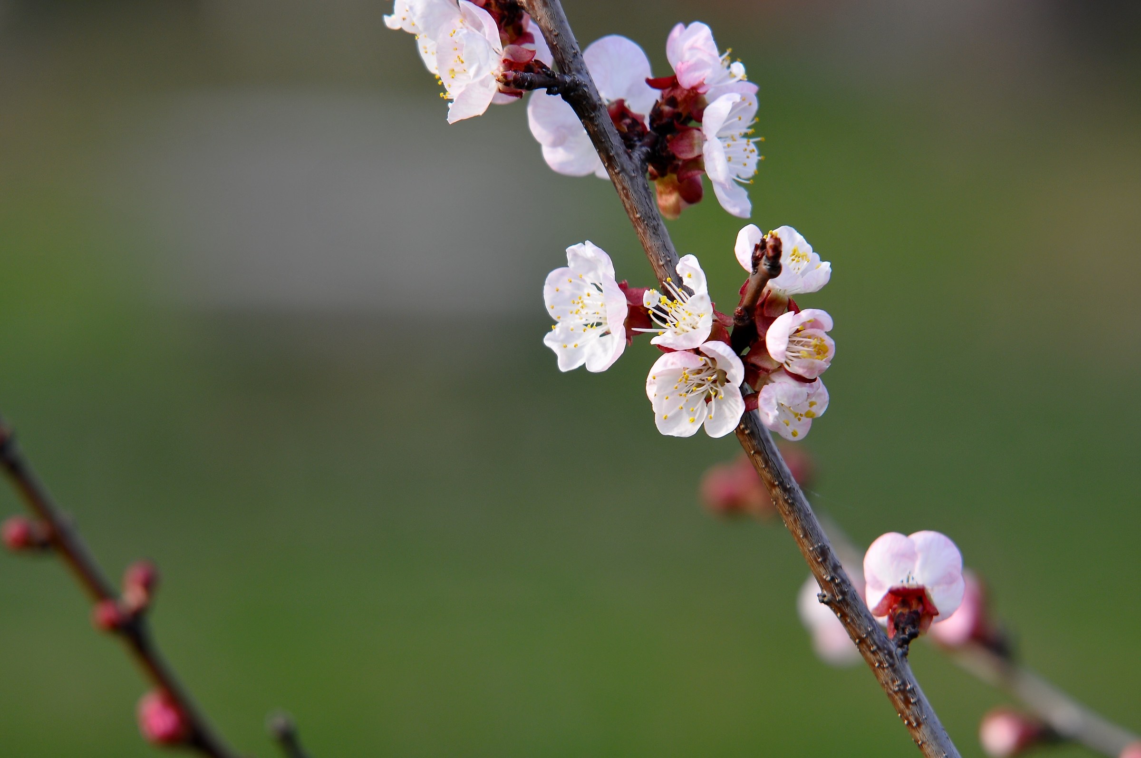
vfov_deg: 4.6
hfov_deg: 6.9
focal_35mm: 300
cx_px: 570
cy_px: 379
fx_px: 9497
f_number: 5
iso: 200
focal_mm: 200
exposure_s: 1/100
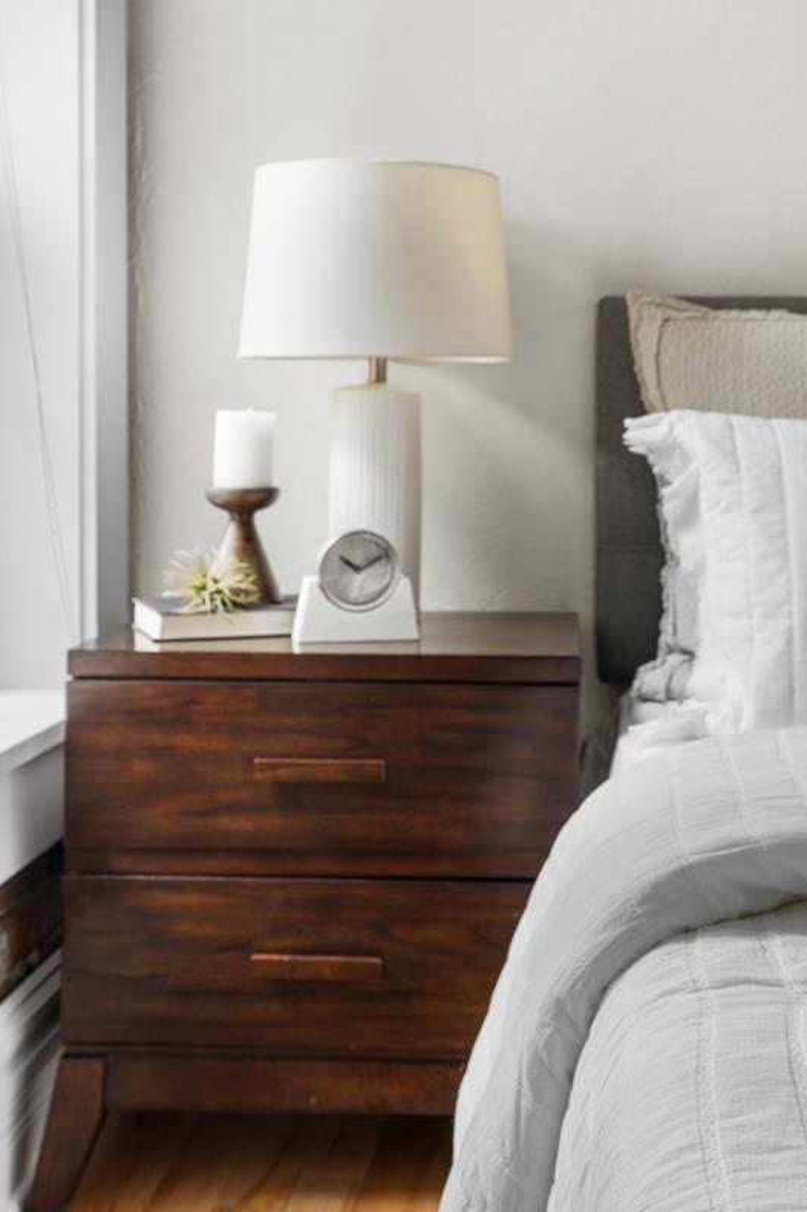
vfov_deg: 44.0
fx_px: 1480
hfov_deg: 30.1
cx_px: 585
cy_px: 427
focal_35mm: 44
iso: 160
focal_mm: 29
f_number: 8
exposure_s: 1/1.25
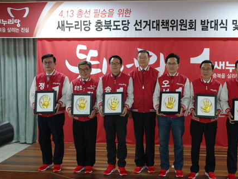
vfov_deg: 35.9
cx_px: 163
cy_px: 77
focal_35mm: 40
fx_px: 275
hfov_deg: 45.9
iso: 400
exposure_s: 1/25
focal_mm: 20
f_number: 3.5
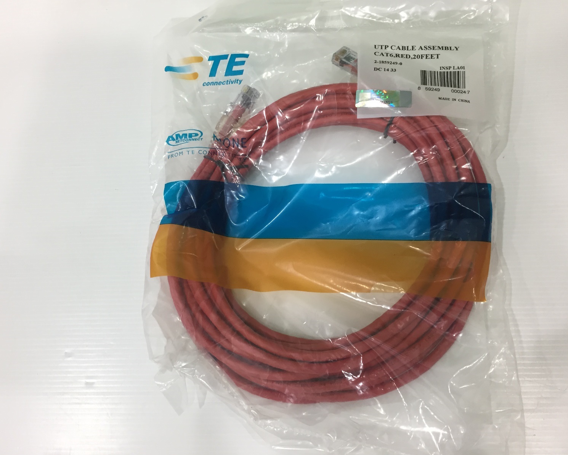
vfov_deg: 47.1
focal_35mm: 31
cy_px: 230
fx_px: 521
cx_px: 268
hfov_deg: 57.1
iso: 100
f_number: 2.2
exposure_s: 1/33
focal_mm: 4.15
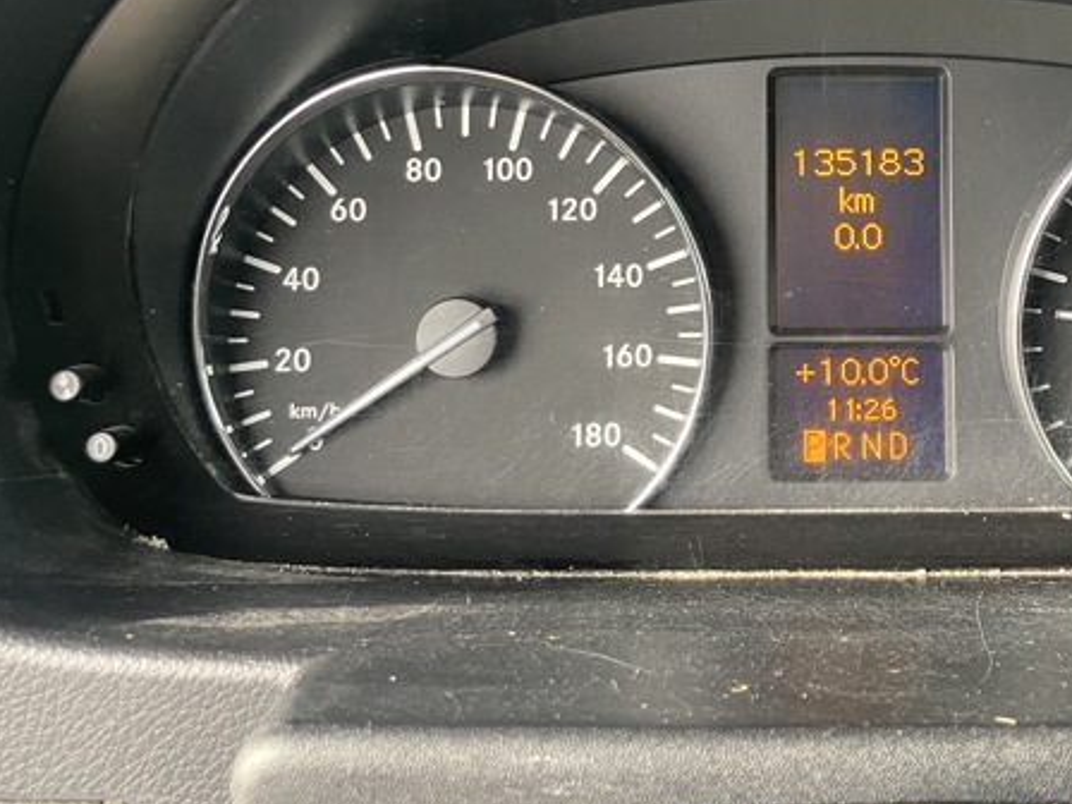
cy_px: 163
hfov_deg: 37.1
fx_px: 1548
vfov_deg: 28.5
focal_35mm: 50
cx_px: 828
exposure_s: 1/66
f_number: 1.8
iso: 80
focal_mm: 3.99
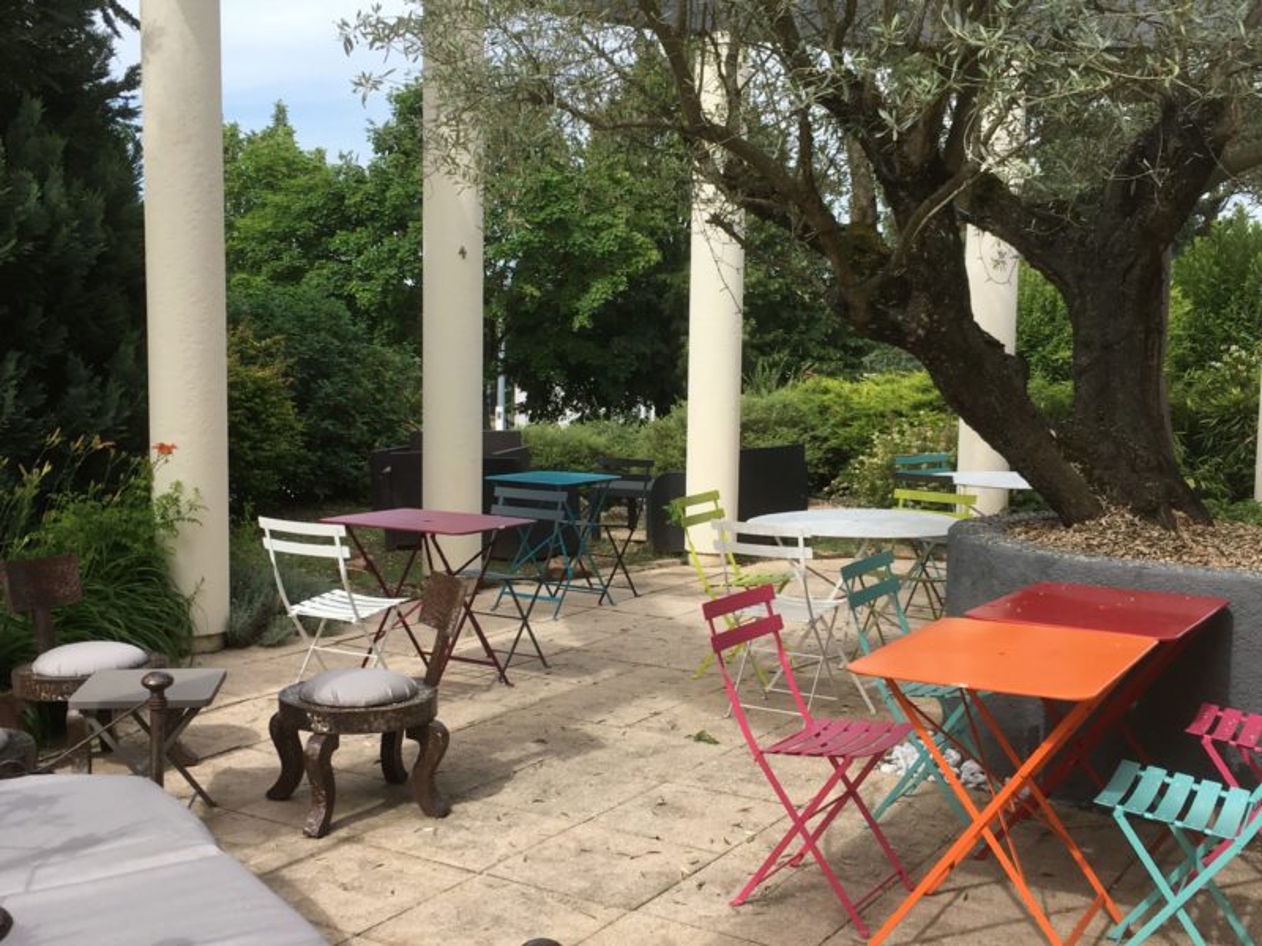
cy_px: 473
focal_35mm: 29
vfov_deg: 48.2
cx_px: 631
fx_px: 1057
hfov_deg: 61.7
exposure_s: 1/746
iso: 25
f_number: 2.2
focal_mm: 4.15
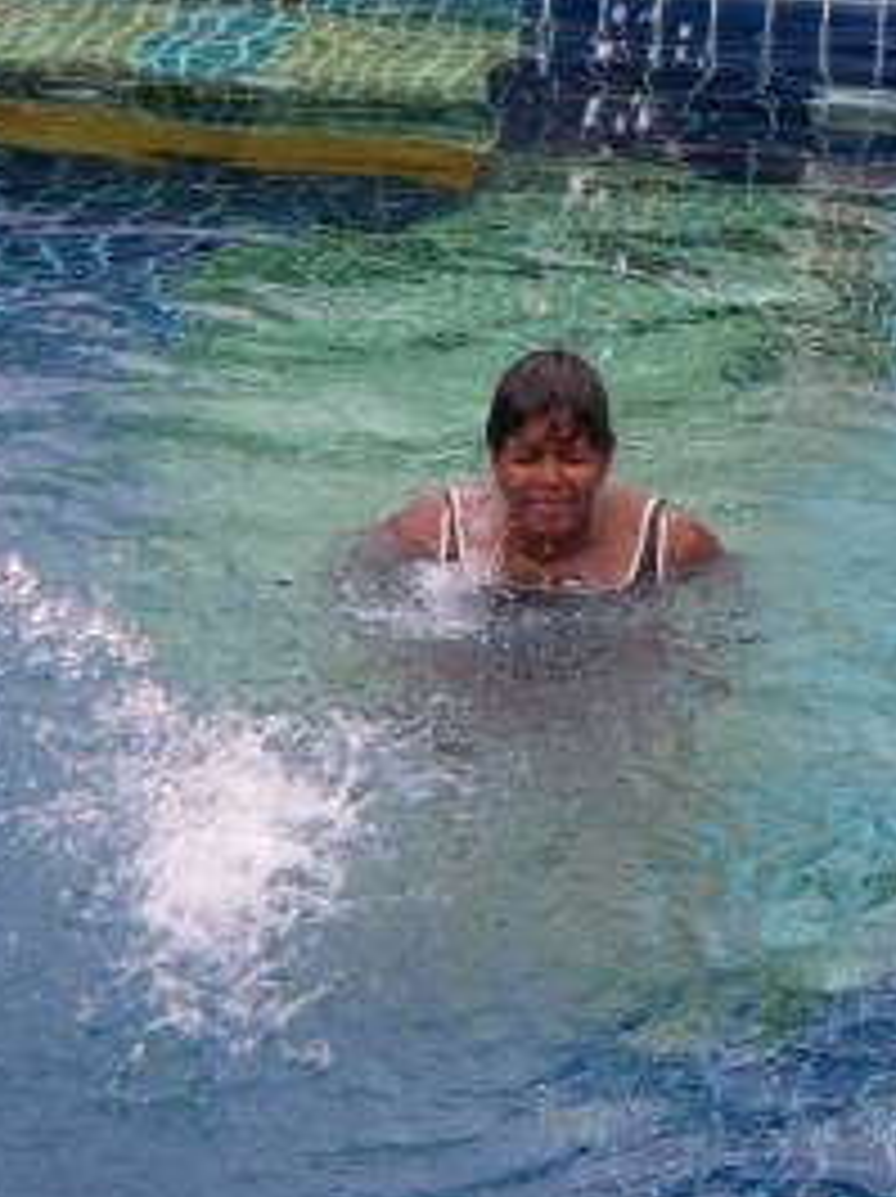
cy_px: 428
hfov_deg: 10.1
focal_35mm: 146
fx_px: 5047
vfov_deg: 13.5
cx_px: 572
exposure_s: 1/320
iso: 80
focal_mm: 16
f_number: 3.9
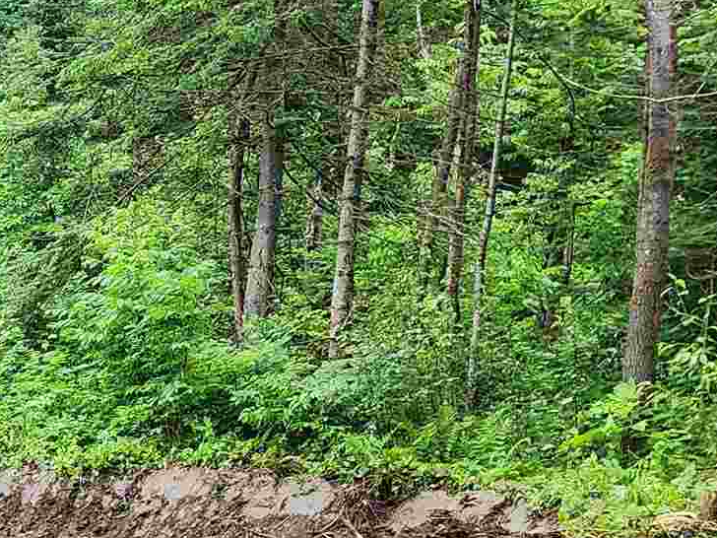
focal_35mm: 97
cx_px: -403
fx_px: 2009
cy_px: 673
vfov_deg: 14.7
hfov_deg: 17.8
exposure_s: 1/180
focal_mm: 6.4
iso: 64
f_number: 1.8
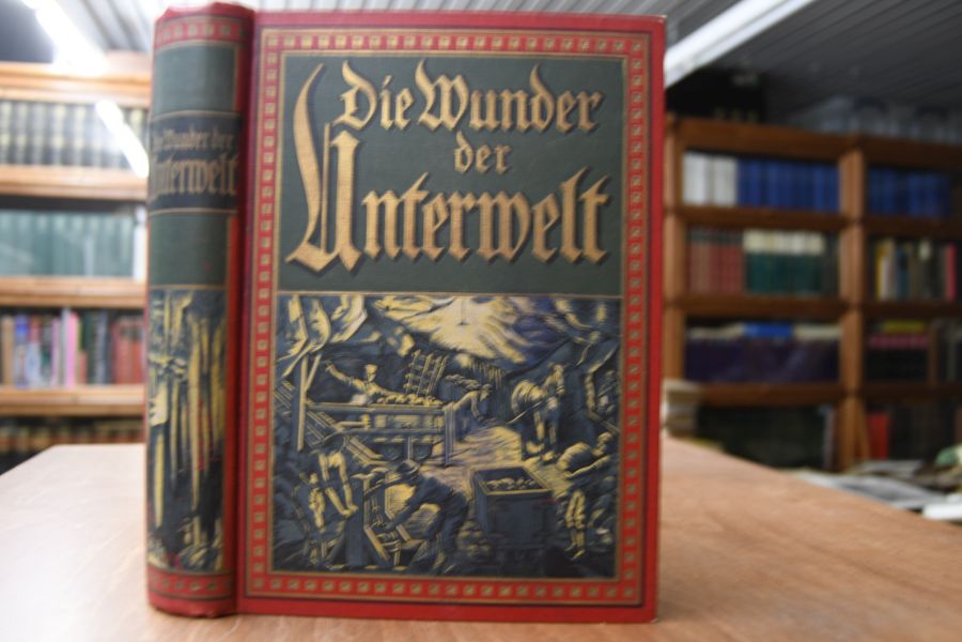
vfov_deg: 46.4
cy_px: 321
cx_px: 481
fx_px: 748
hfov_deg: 65.5
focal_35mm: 28
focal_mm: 19
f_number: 3.5
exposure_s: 1/3
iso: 100
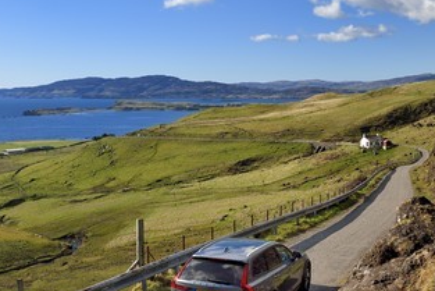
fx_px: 568
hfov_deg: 41.9
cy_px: 163
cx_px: 218
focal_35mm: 47
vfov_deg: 28.7
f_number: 13
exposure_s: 1/320
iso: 200
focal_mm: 35
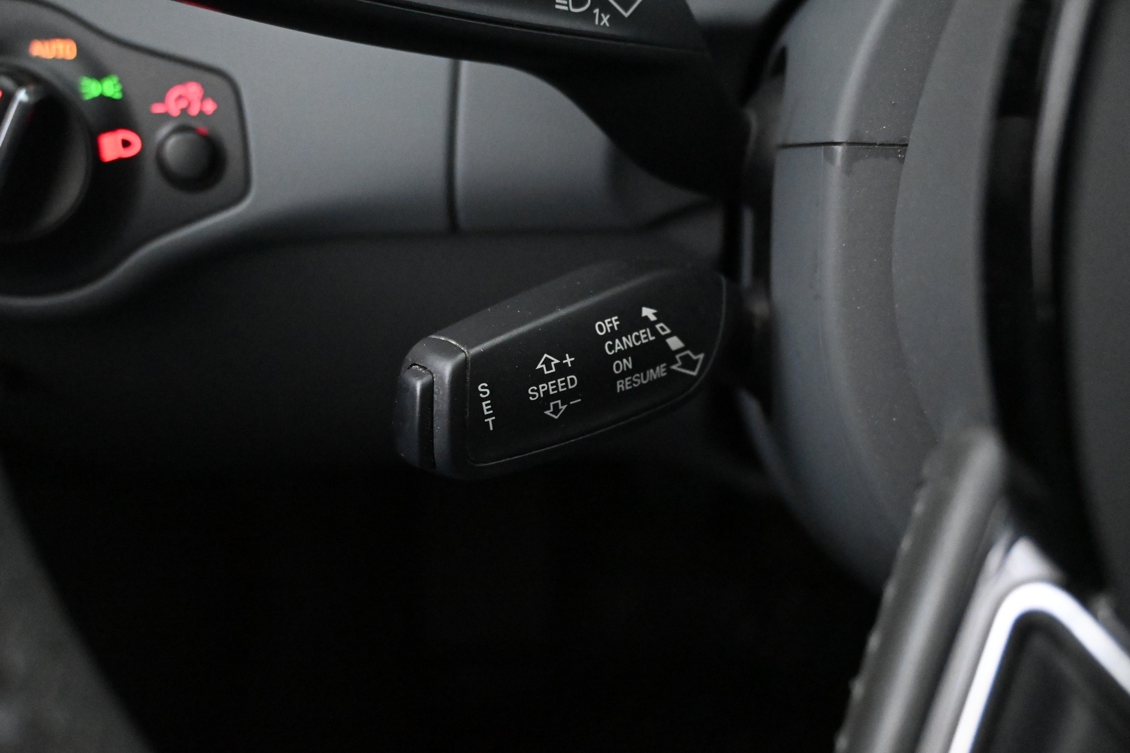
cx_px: 565
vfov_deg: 42.6
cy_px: 376
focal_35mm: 31
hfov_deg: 60.7
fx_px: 965
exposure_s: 1/30
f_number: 3.8
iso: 11400
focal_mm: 20.5
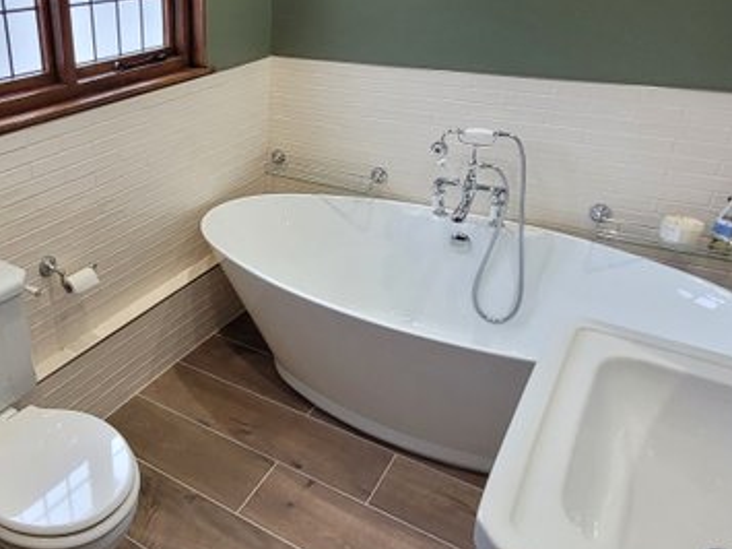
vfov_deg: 60.4
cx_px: 188
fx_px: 465
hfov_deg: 71.5
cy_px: 211
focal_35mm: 22
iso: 100
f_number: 2.2
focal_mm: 1.74
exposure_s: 1/50
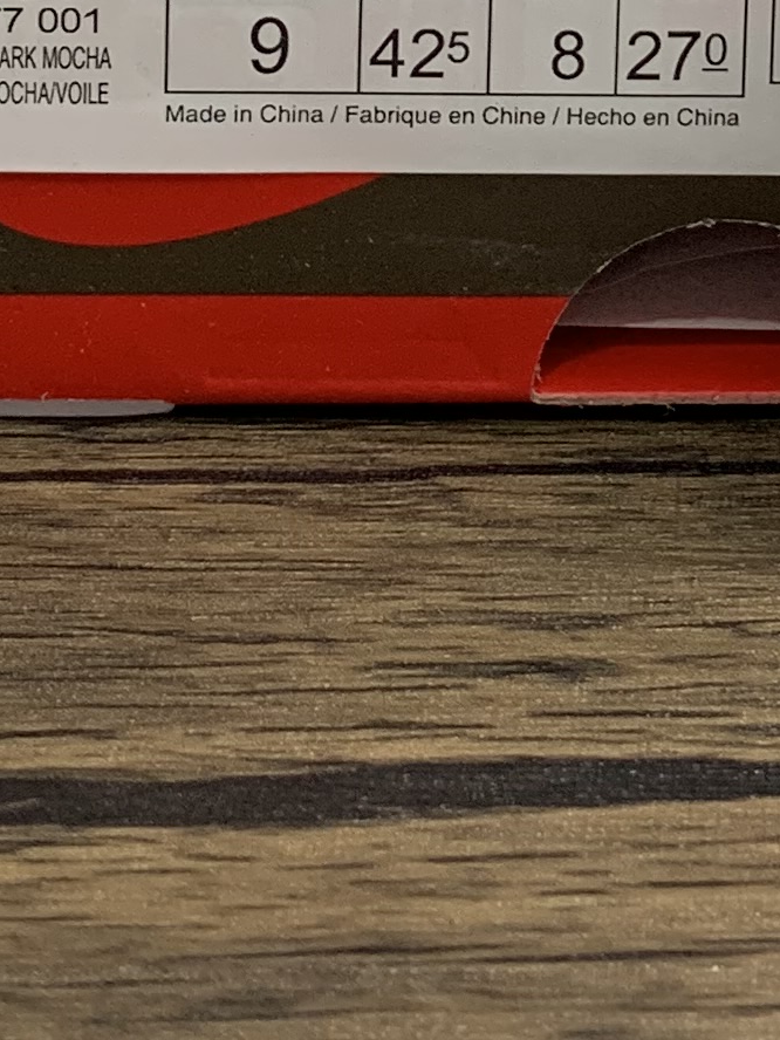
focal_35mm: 118
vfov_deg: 14.3
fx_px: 3545
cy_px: -946
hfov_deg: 12.3
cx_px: 944
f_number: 1.8
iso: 64
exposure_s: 1/121
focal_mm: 4.25
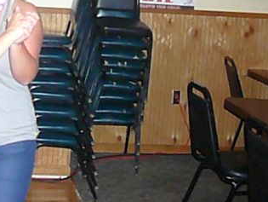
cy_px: 19
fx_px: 550
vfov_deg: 20.3
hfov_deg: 26.5
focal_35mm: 71
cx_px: 31
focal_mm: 5.2
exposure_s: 1/8
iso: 800
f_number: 2.8
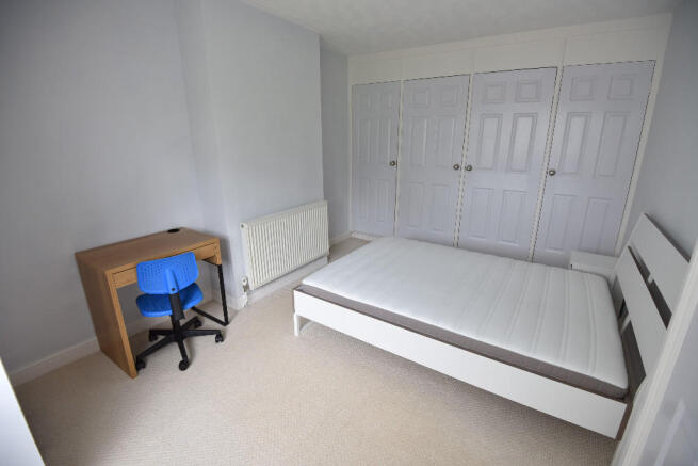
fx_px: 310
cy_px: 233
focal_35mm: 16
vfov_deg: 73.8
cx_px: 349
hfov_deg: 96.7
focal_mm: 16
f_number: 4
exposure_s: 1/50
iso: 400
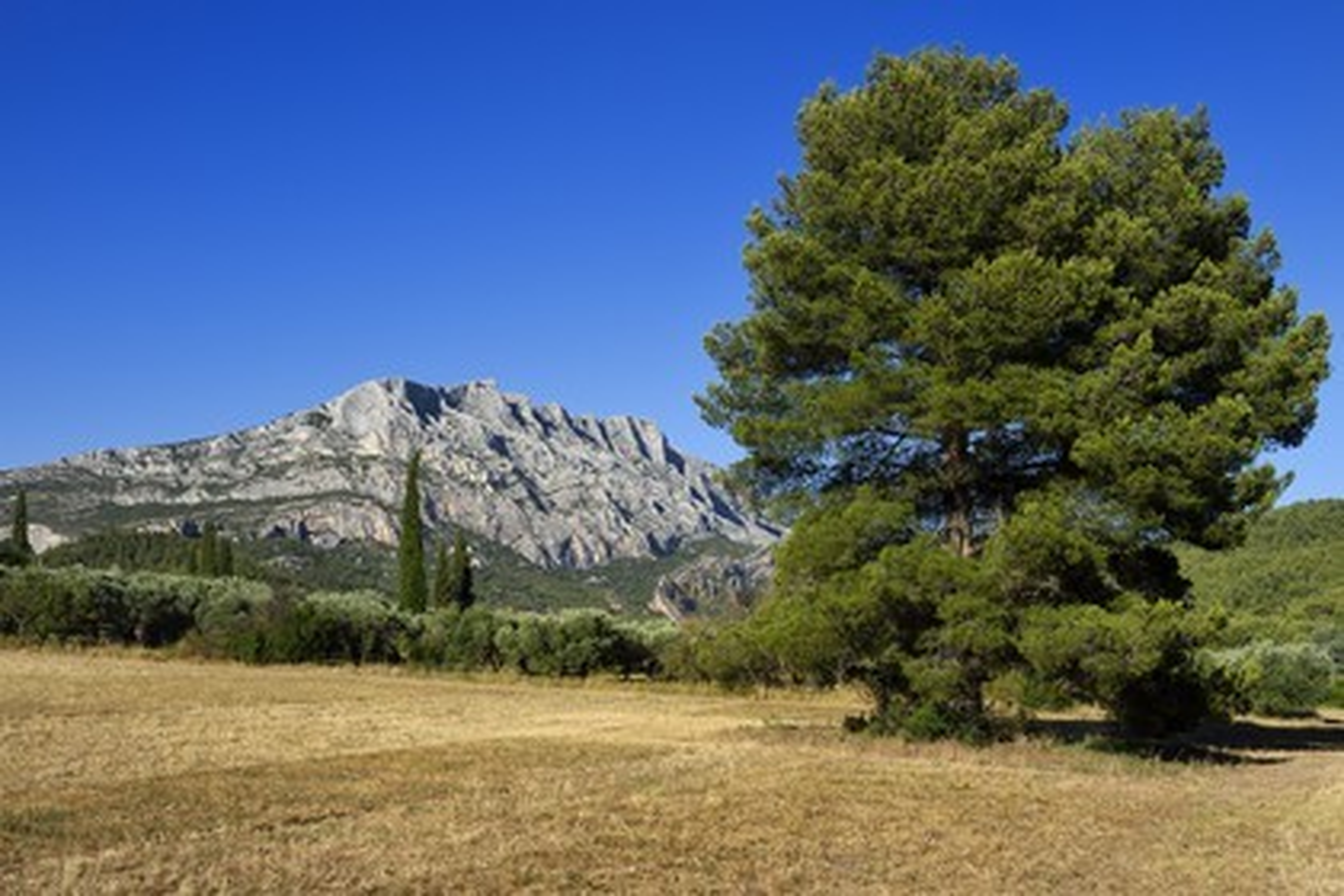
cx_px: 672
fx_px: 1568
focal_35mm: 42
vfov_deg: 31.9
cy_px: 448
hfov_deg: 46.4
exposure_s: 1/250
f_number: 14
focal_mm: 42
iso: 200
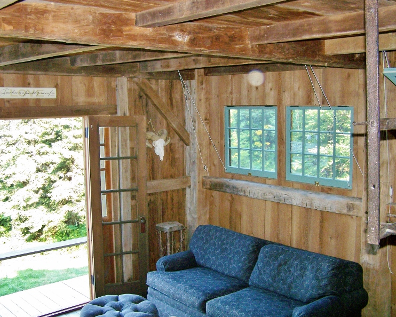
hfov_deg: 45.8
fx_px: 469
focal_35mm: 40
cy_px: 157
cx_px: 201
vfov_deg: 37.4
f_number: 2.8
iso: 200
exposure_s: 1/60
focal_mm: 6.3
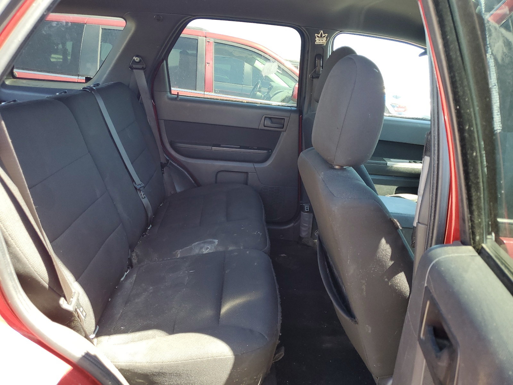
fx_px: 385
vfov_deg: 53.1
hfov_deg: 67.3
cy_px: 192
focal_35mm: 26
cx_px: 256
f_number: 1.5
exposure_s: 1/120
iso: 53
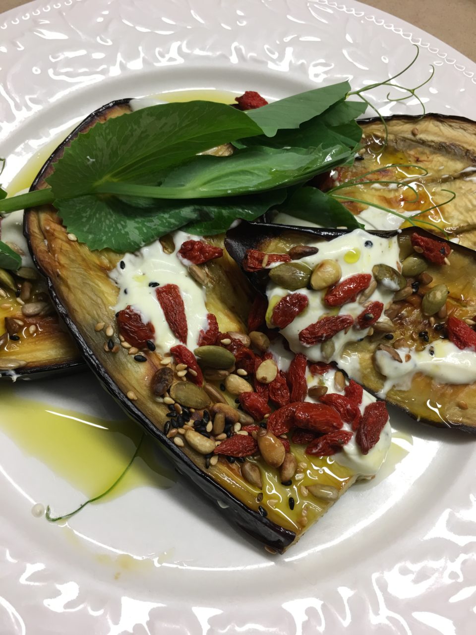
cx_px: 238
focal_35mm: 29
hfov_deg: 48.2
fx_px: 532
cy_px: 318
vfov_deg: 61.7
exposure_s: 1/33
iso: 32
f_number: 2.2
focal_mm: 4.15
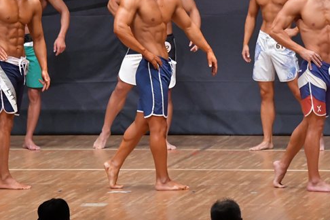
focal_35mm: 346
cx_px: 176
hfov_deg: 6.0
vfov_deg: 4.0
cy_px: 56
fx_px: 3171
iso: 6400
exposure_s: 1/400
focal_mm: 145
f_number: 5.6
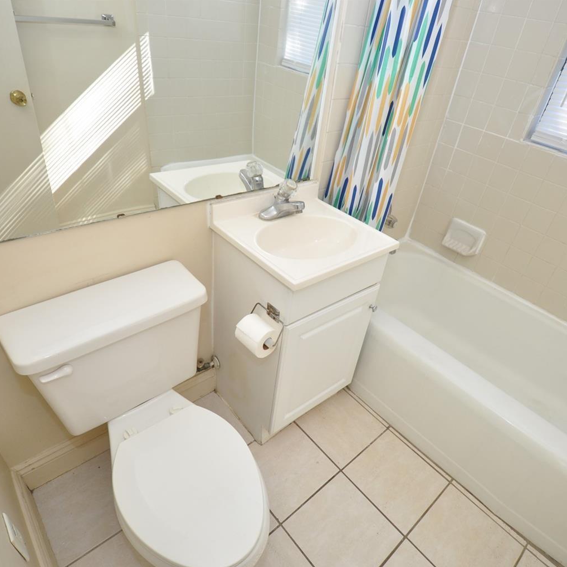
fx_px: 371
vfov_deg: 74.8
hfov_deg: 74.8
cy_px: 292
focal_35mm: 20
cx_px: 300
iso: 400
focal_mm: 10
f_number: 4
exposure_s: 1/60
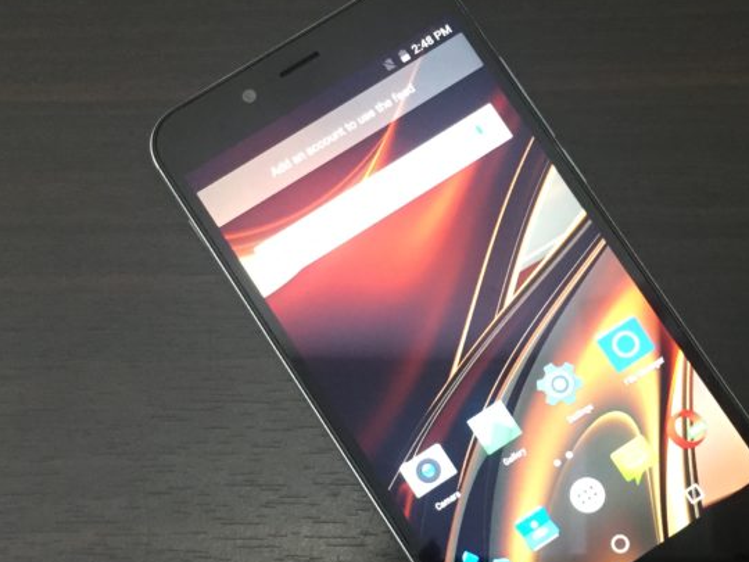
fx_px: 1190
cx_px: 487
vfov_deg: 26.4
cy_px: 383
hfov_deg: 34.7
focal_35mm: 55
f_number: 2.2
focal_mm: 4.15
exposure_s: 1/33
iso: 200
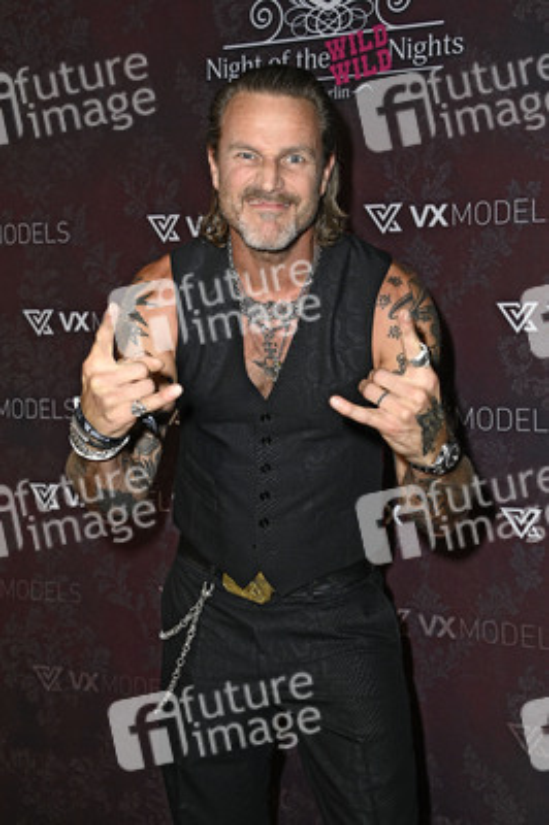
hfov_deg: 26.9
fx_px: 1146
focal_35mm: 50
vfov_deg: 39.6
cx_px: 274
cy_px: 412
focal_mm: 50
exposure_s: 1/200
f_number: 5.6
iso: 800
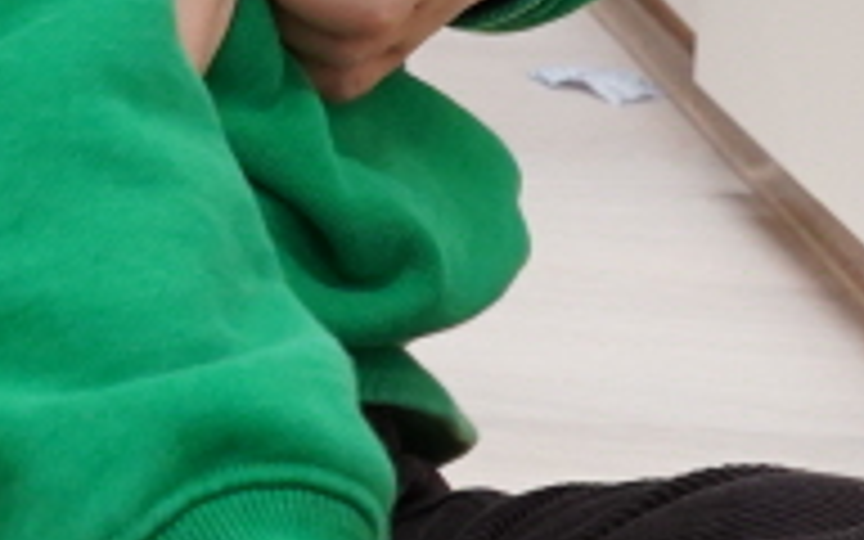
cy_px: -731
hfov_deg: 9.8
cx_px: -1084
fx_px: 4545
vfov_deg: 6.5
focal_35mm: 193
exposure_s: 1/50
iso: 2500
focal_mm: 28
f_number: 7.1
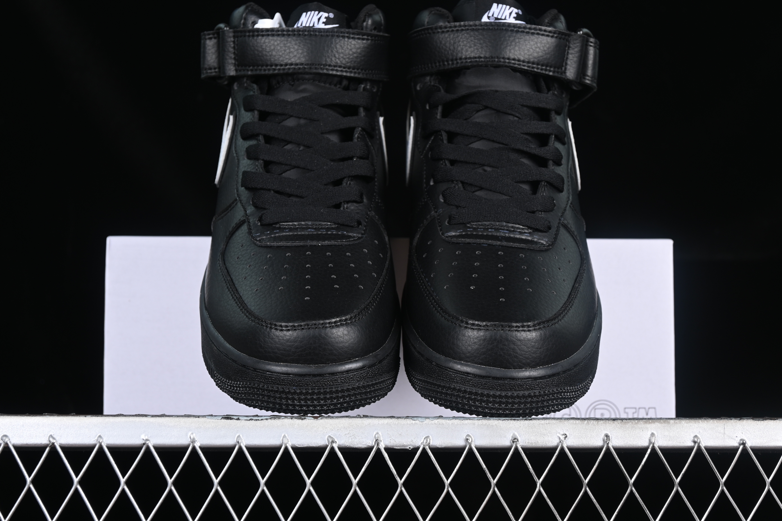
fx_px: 1629
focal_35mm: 75
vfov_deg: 18.2
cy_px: 260
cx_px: 391
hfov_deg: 27.0
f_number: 6.3
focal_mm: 50
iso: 160
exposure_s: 1/60
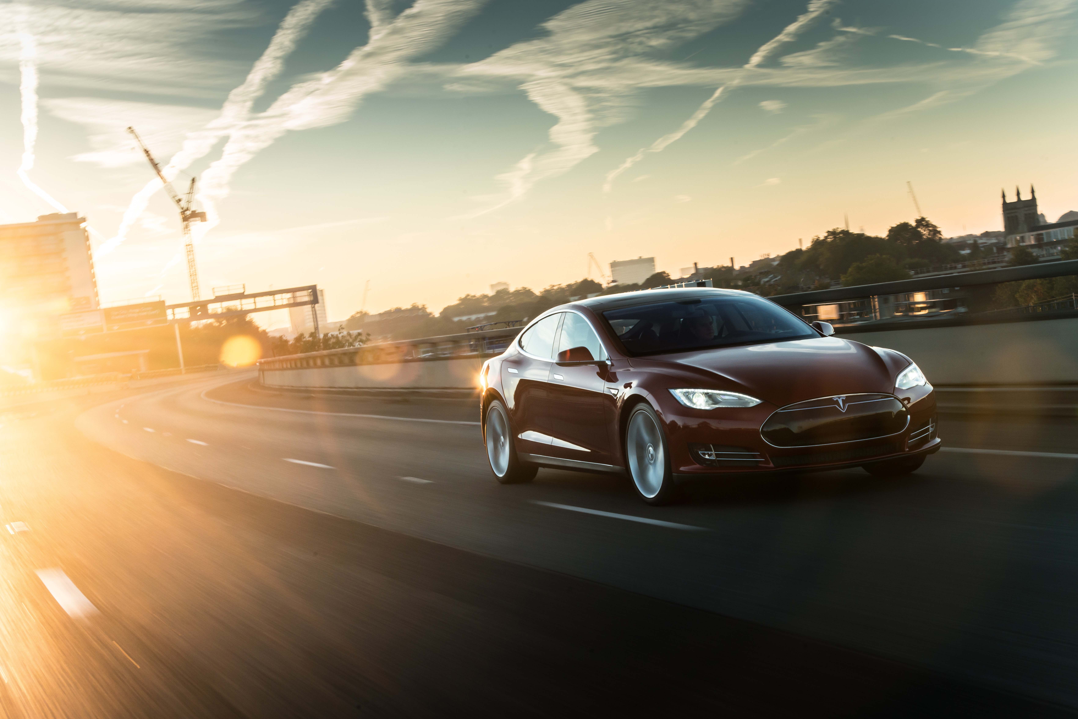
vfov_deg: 25.5
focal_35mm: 53
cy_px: 362
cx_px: 534
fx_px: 1587
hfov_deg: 37.5
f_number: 18
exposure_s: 1/25
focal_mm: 52
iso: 400
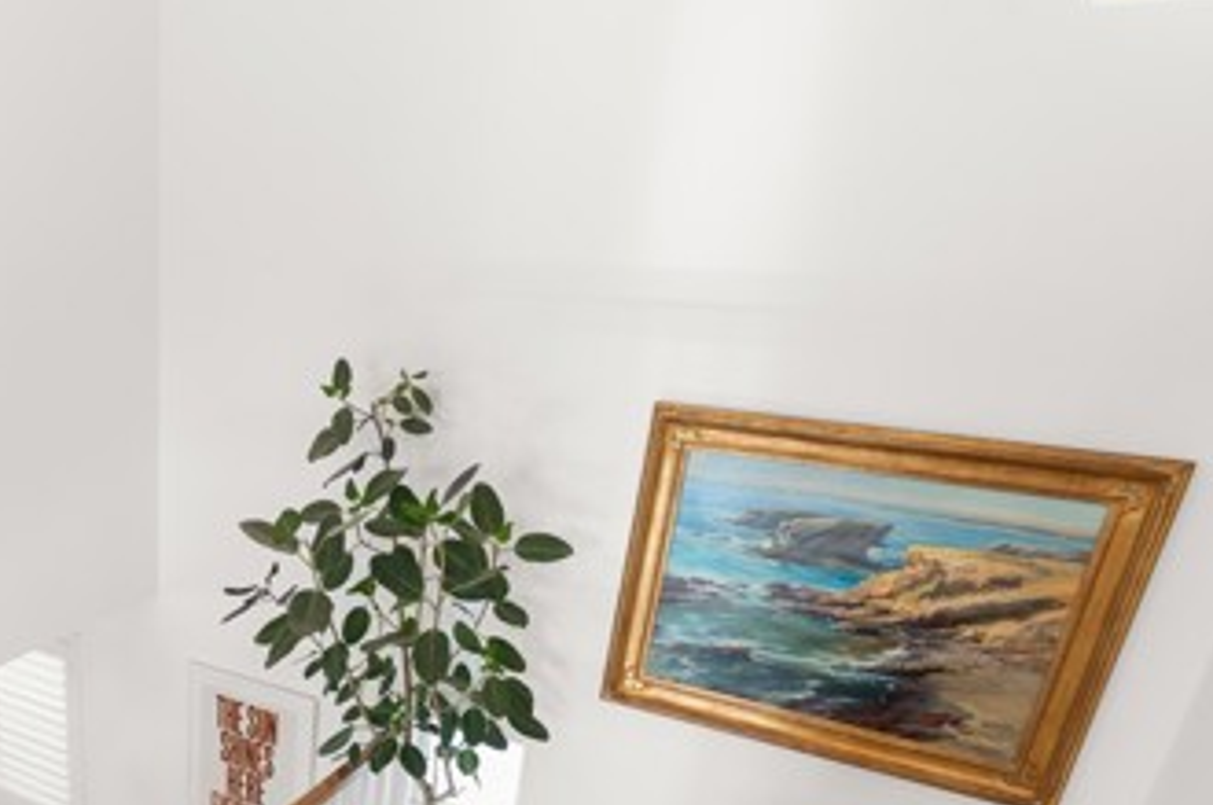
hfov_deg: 50.1
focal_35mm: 33
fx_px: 1110
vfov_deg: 37.5
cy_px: 709
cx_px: 96
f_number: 9
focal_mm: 17
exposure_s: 1/13
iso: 640
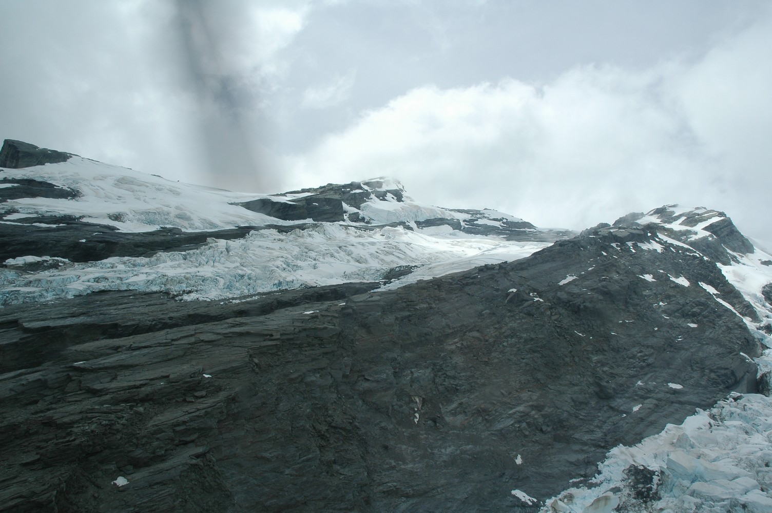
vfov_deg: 47.8
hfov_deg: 67.4
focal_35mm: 27
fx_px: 578
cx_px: 386
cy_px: 256
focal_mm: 18
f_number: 11
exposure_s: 1/500
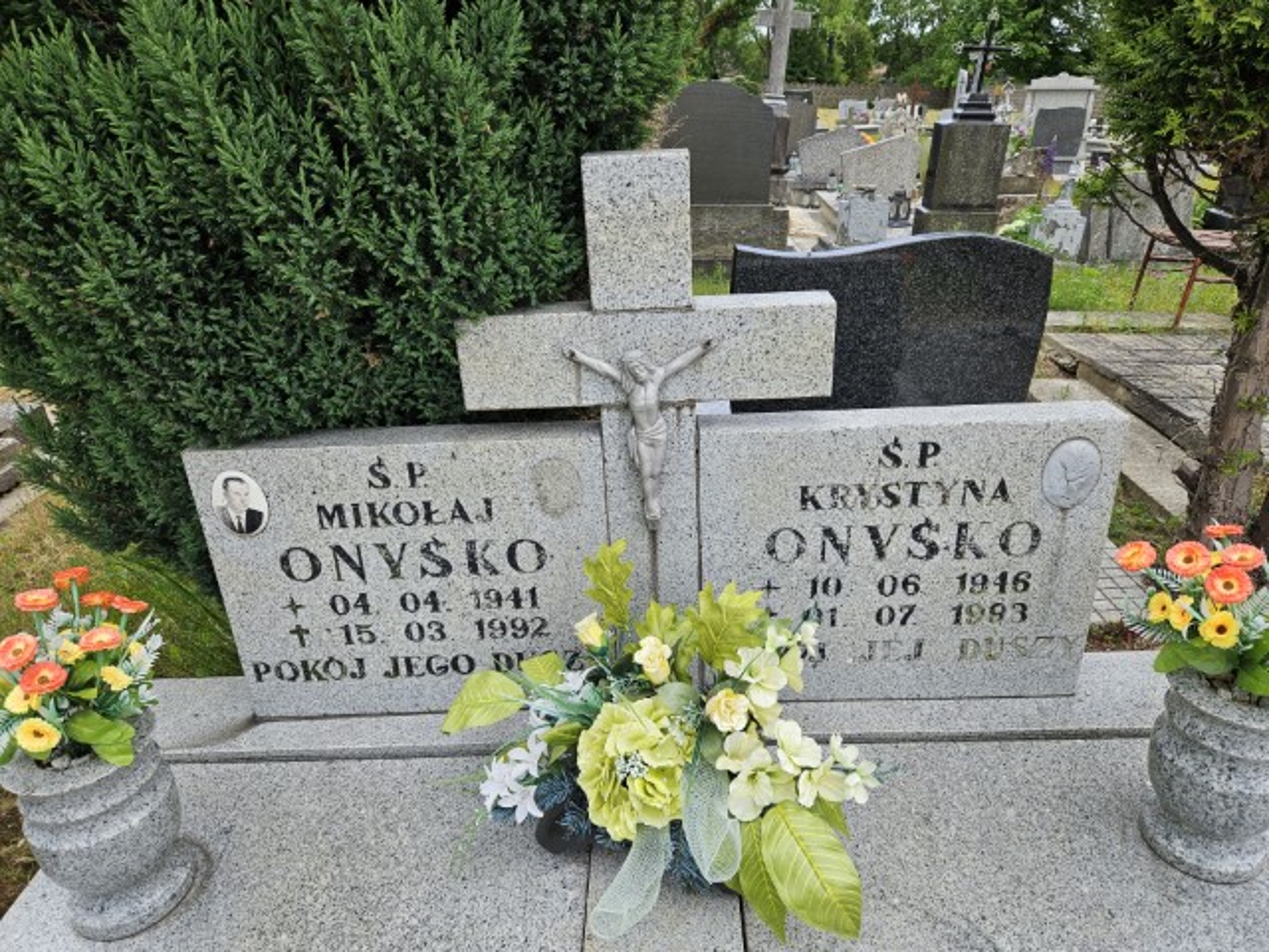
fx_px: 843
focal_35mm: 23
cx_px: 634
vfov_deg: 58.9
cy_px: 476
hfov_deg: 73.9
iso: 25
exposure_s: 1/585
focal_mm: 5.4
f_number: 1.8
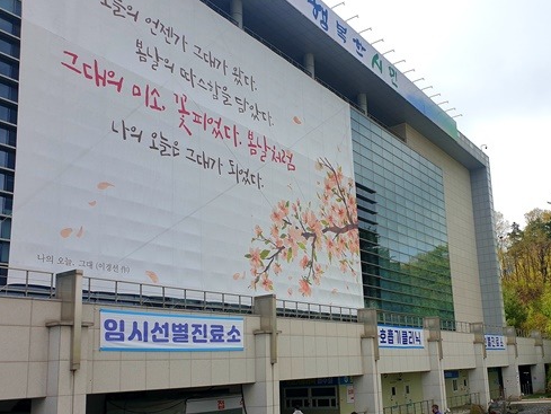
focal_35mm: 34
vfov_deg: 41.4
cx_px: 323
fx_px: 541
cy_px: 270
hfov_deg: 53.7
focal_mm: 4.3
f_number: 2.4
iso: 50
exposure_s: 1/1481
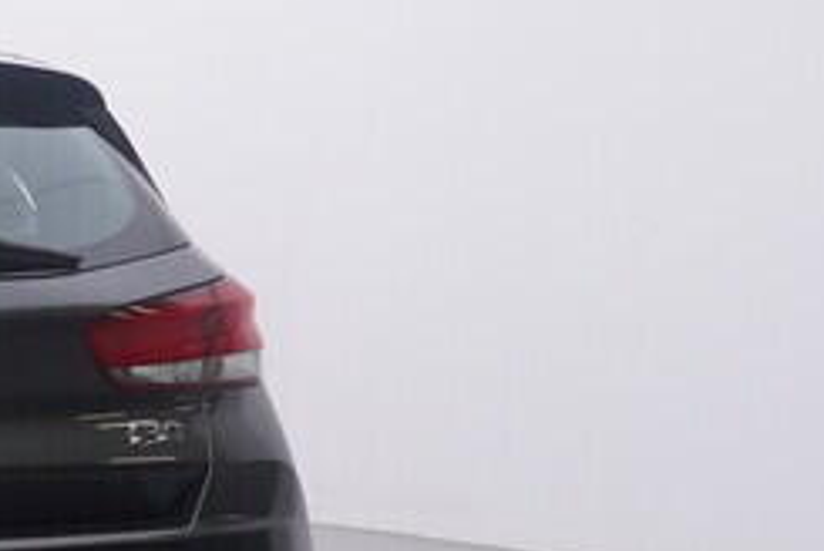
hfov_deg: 17.5
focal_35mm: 94
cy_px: 423
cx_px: -659
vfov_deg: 14.5
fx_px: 2156
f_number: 5
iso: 200
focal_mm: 15
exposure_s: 1/80
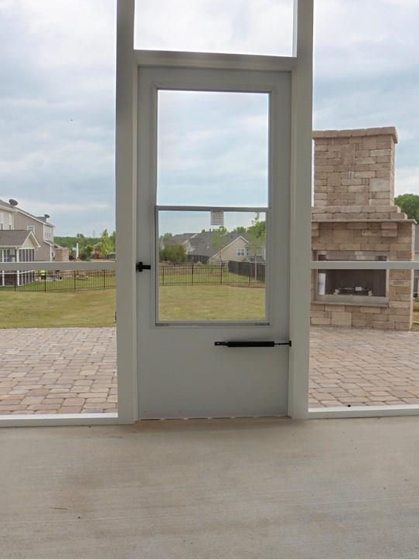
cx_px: 211
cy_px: 281
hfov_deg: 41.8
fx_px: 549
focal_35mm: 34
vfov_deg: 54.0
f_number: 4
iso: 100
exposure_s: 1/200
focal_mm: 4.3
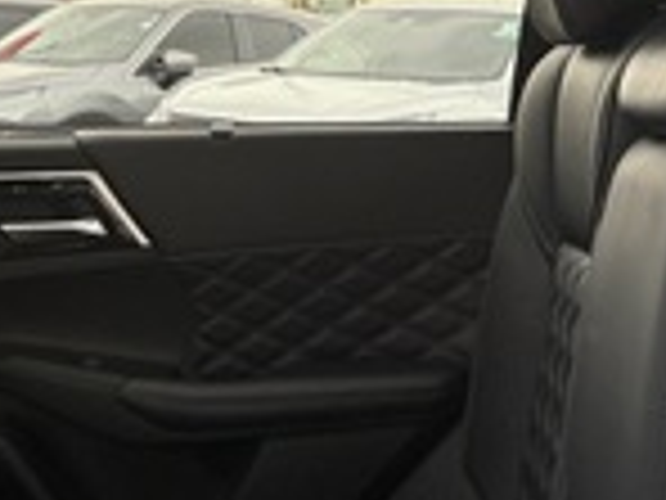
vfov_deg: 19.3
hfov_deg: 25.6
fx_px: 1424
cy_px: -16
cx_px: 81
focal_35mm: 74
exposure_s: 1/121
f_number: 1.6
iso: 80
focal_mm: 5.96
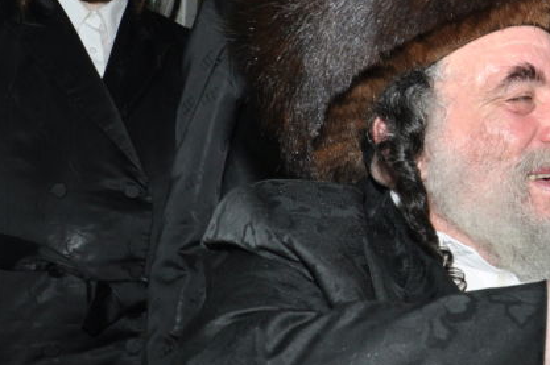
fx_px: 1236
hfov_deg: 23.1
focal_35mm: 81
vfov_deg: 16.8
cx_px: 648
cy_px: 198
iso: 400
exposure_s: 1/200
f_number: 6.3
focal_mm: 22
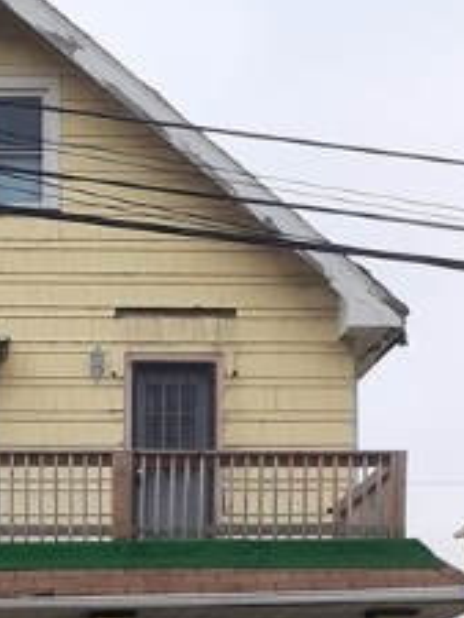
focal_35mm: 92
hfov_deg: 15.8
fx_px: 1643
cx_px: 14
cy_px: 802
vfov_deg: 19.6
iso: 40
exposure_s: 1/1266
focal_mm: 3.6
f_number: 1.9
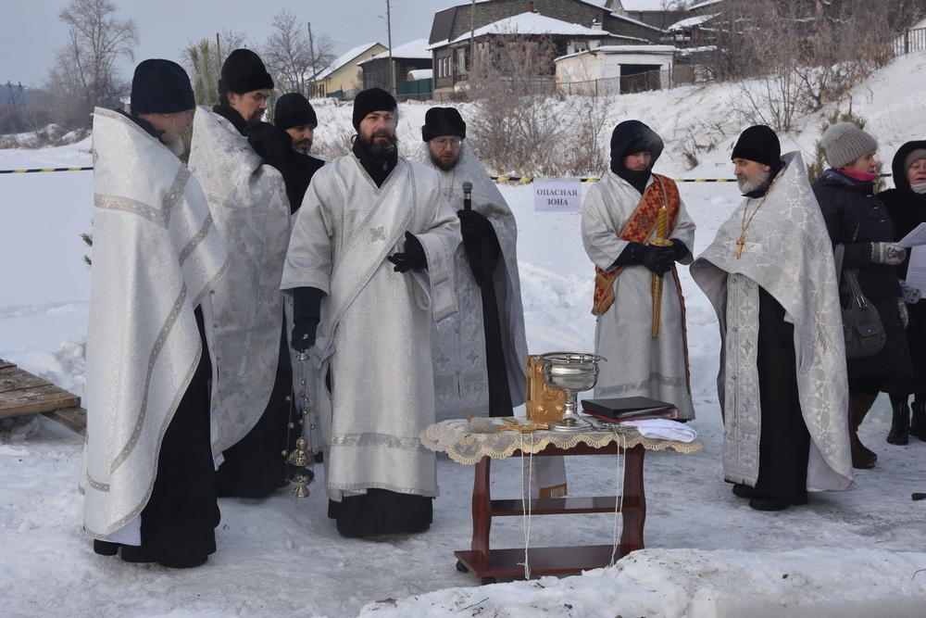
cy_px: 309
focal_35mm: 57
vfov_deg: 23.8
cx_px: 463
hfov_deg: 35.0
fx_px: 1466
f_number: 8
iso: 320
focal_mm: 38
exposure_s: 1/500
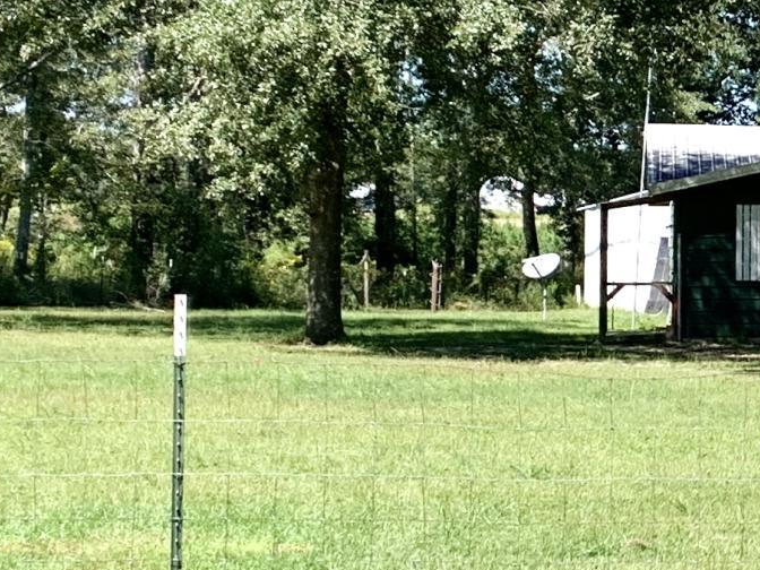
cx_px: 1218
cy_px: 240
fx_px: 2547
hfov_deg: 15.4
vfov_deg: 12.8
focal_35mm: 116
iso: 25
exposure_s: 1/1235
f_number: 1.8
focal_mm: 4.25
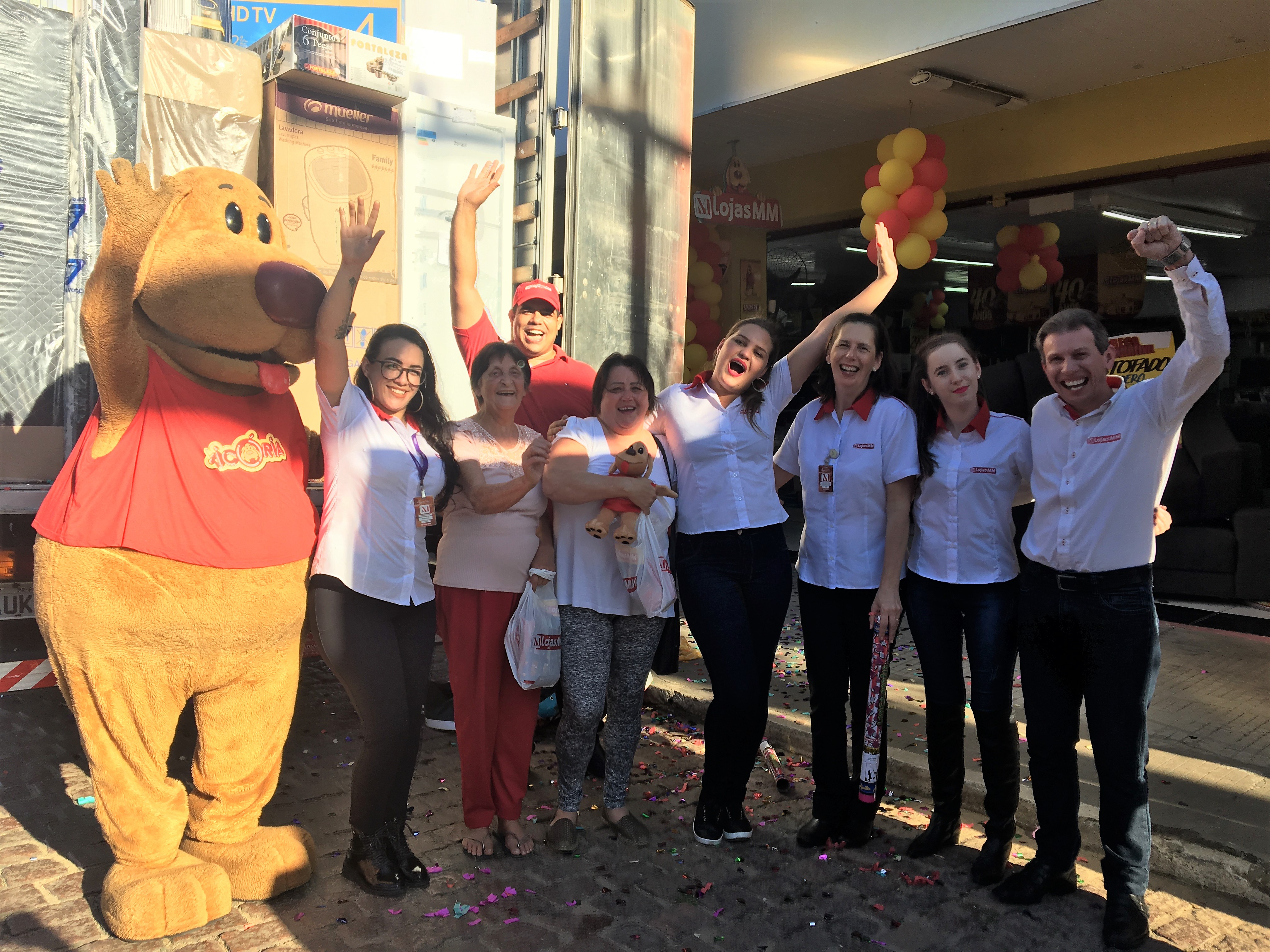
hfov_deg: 61.7
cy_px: 476
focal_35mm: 29
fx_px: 1064
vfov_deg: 48.2
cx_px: 635
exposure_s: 1/754
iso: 25
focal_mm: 4.15
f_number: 2.2
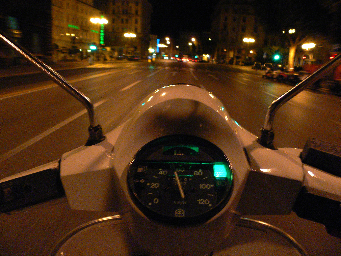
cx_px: 170
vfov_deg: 40.7
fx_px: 345
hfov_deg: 52.6
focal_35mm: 35
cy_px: 128
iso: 400
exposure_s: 1/13
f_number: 2.8
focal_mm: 7.4
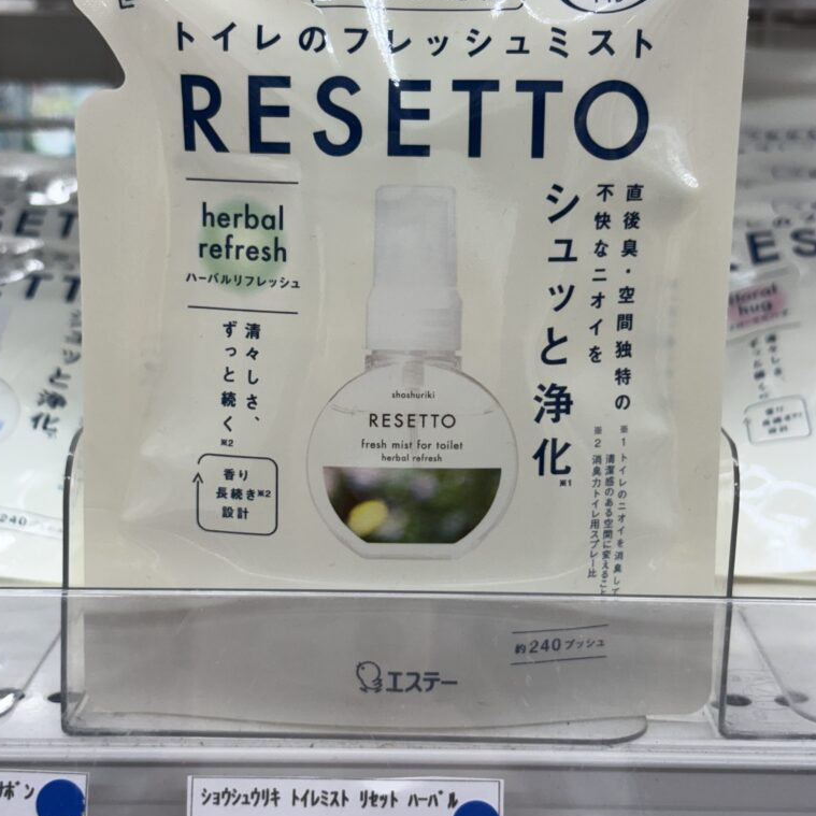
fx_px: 1654
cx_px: 404
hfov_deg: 27.7
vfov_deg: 27.7
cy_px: 411
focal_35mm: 62
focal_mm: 5.96
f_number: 1.6
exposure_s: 1/100
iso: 25
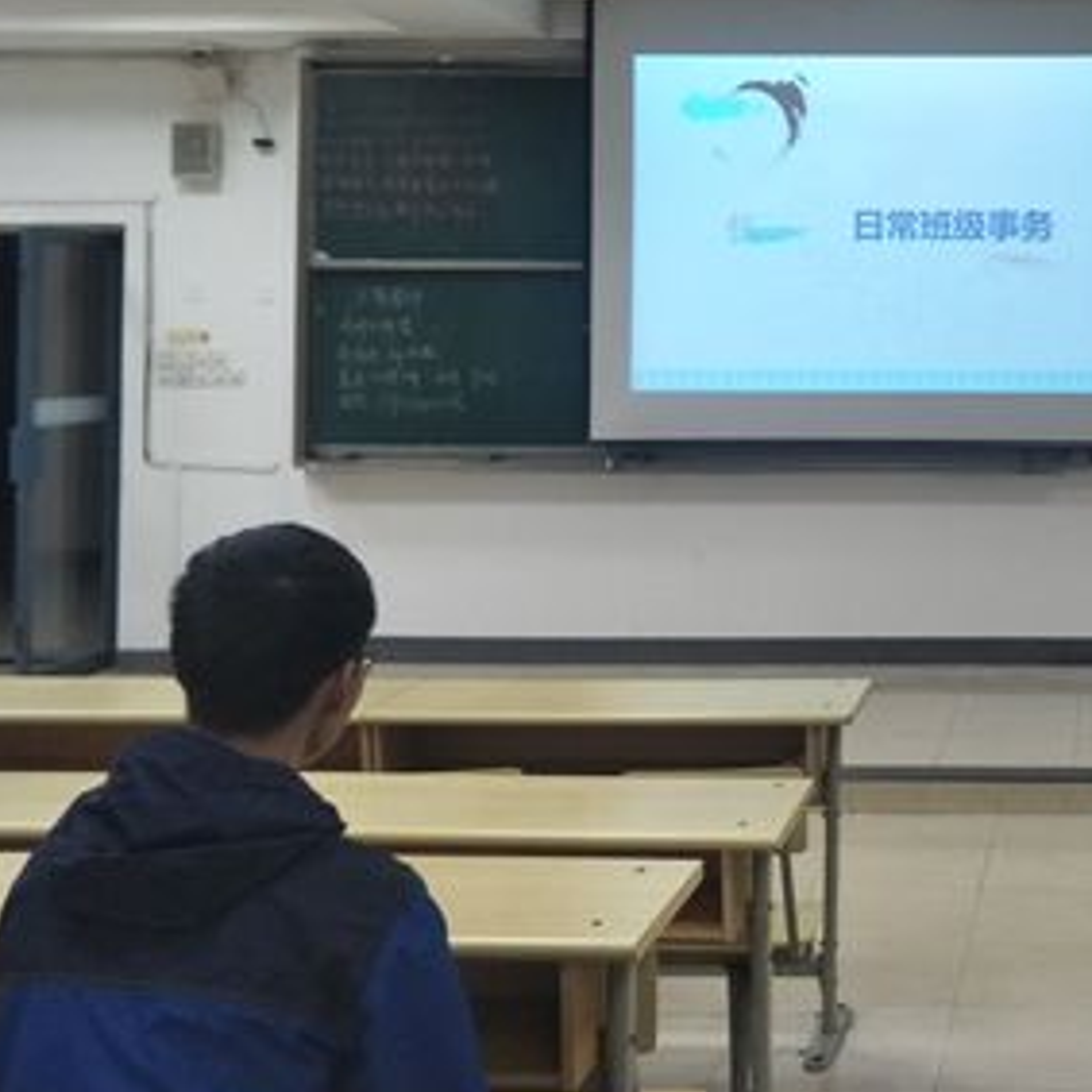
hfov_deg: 34.6
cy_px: 266
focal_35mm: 45
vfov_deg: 36.6
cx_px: 1061
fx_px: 1606
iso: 109
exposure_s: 1/50
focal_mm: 4.1
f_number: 1.7
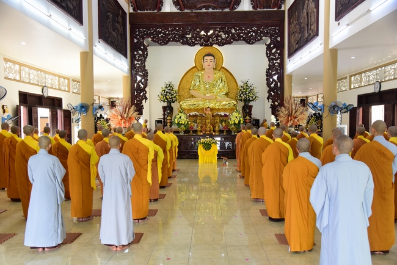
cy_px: 132
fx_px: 353
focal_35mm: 32
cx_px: 198
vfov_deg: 41.2
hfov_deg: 58.7
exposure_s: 1/80
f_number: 5
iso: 1250
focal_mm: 32
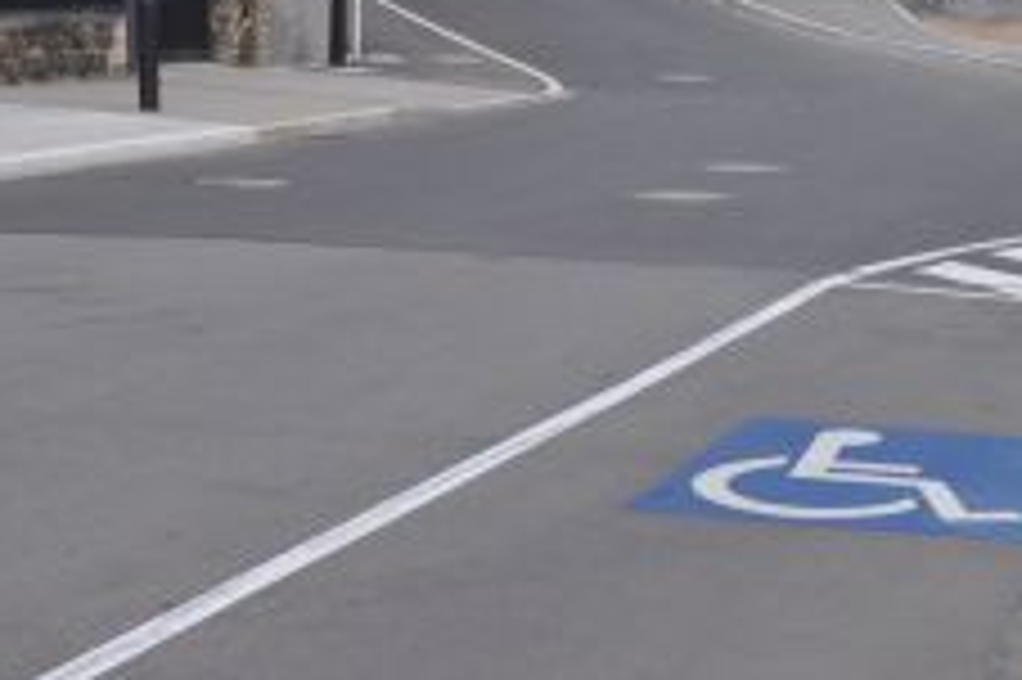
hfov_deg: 20.6
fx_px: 2695
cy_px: 480
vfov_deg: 14.3
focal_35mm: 95
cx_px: 1067
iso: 200
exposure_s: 1/250
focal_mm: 18
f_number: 8
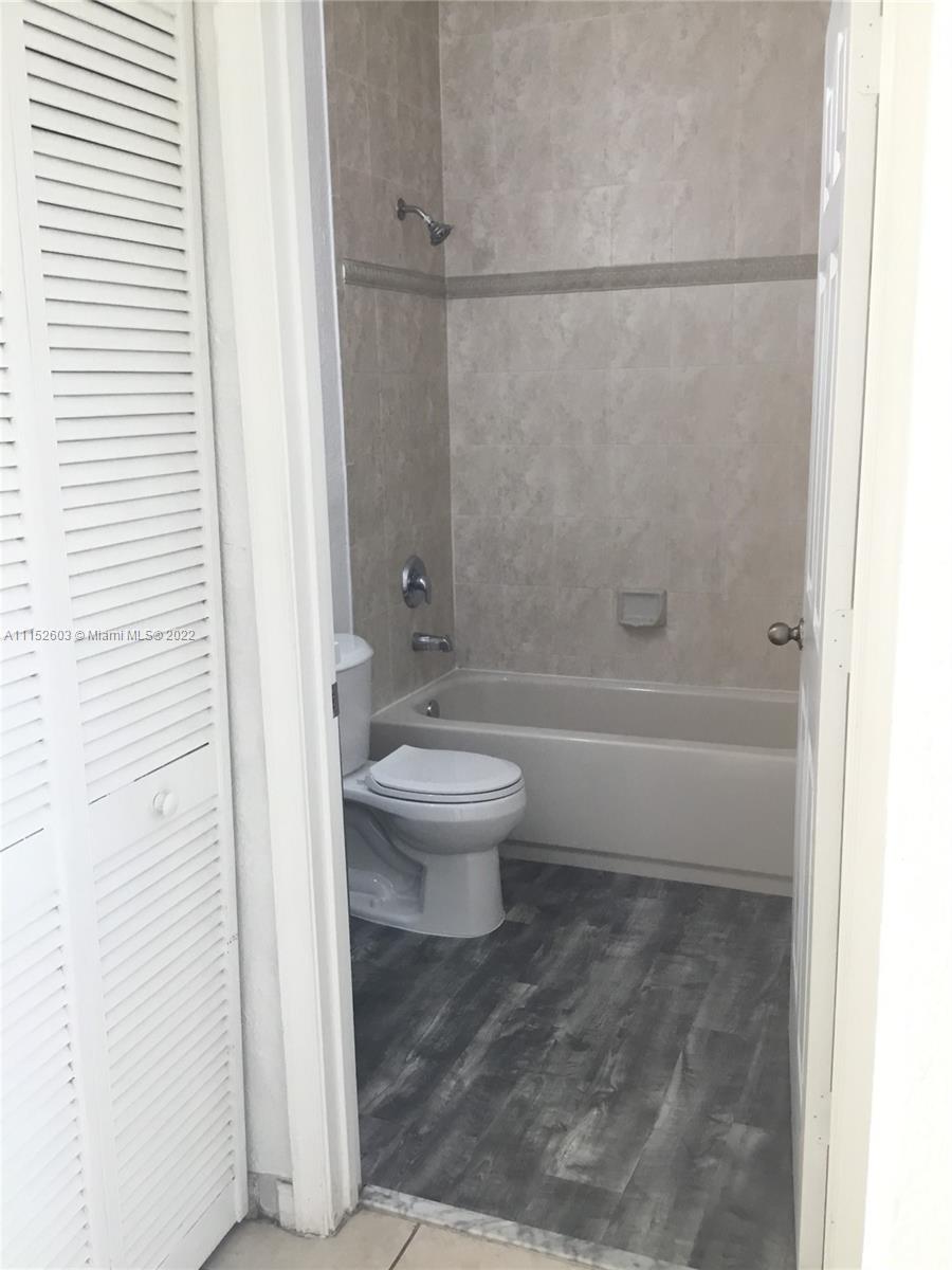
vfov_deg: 58.4
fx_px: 1137
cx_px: 476
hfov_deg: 45.4
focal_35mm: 31
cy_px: 635
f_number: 2.4
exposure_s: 1/30
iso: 32
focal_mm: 3.3
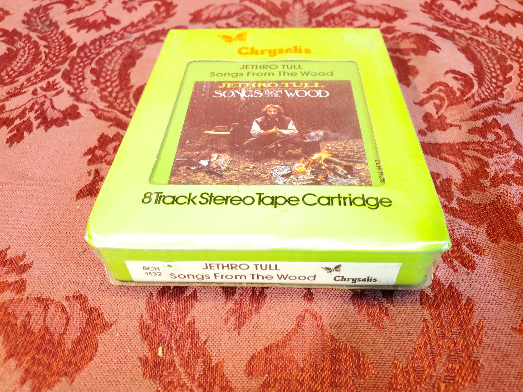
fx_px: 393
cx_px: 262
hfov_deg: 67.3
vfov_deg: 53.1
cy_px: 196
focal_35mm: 26
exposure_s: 1/40
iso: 200
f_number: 2.4
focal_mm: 4.3
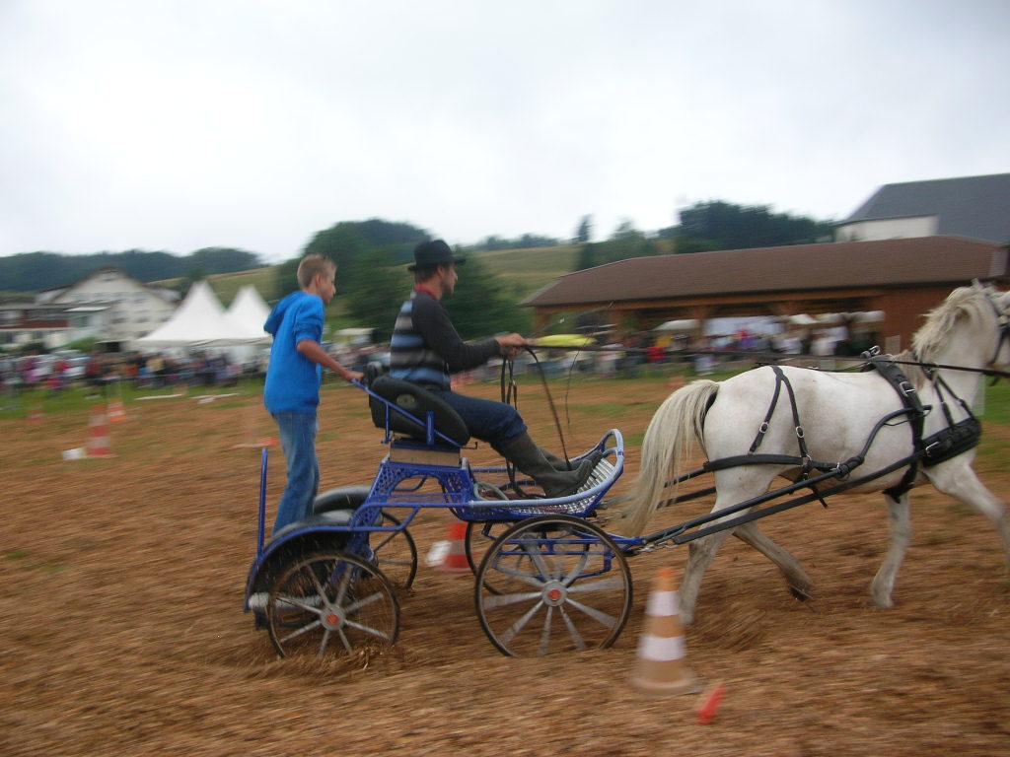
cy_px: 378
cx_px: 505
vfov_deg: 40.7
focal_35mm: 35
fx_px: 1021
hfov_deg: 52.6
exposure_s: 1/52
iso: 50
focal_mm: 5.8
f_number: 2.8
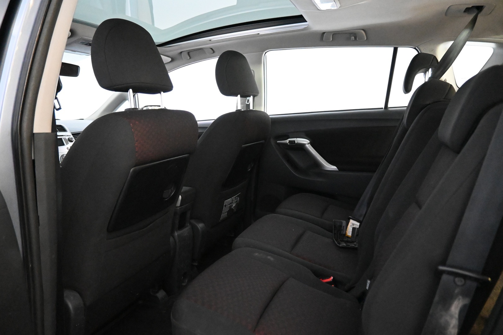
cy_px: 168
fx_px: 335
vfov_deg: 53.1
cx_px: 252
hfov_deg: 73.7
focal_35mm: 24
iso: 11400
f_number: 3.5
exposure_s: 1/60
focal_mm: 16
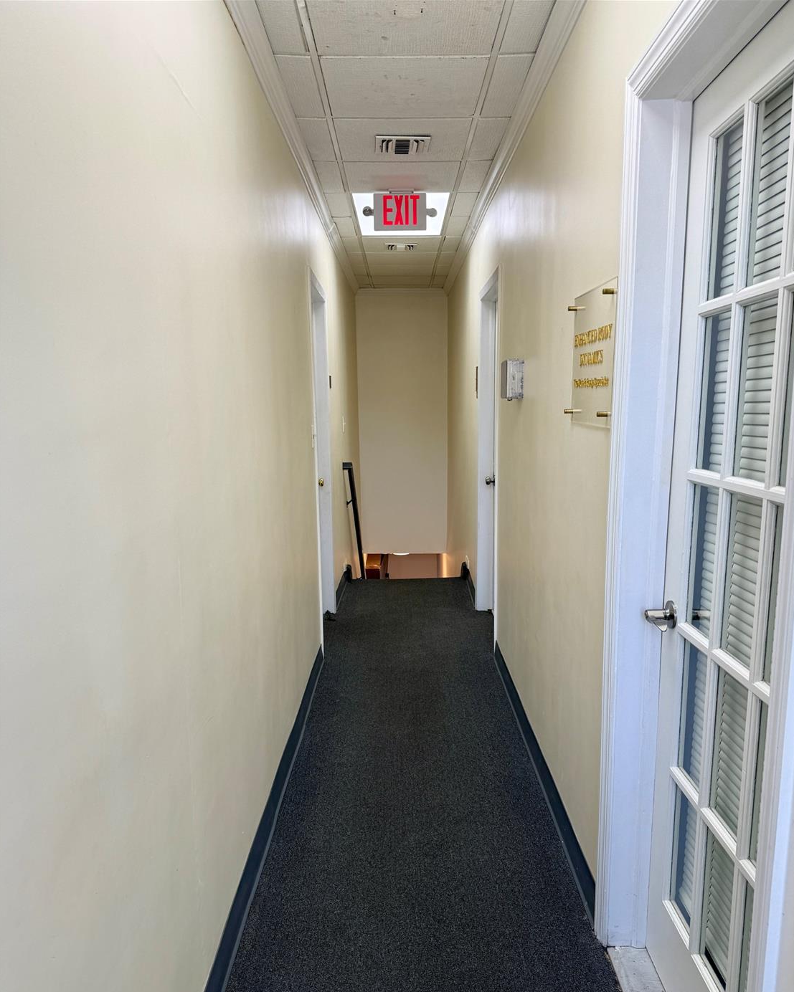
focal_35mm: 26
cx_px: 409
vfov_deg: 65.9
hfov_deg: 54.9
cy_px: 550
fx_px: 764
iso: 64
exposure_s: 1/120
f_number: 1.78
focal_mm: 6.76
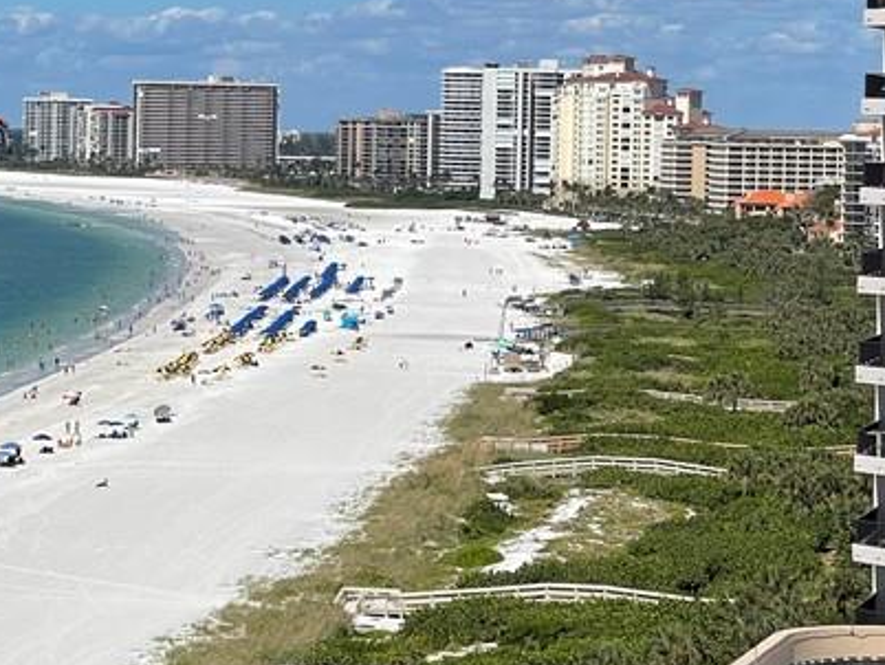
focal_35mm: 163
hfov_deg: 11.9
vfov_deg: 9.1
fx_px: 4170
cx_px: -101
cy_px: 214
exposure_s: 1/2481
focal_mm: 7.5
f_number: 2.2
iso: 20
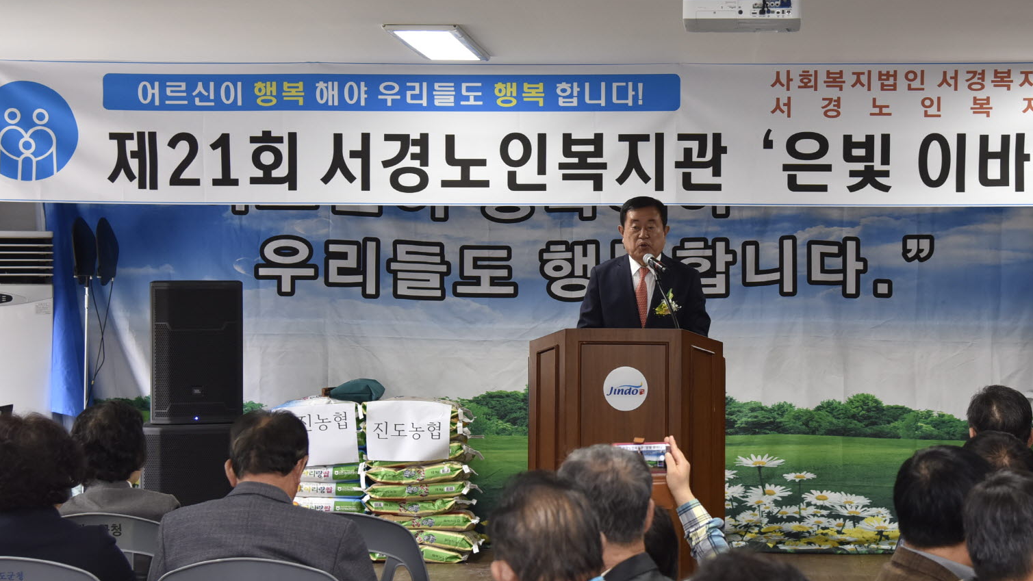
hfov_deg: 26.5
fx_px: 2191
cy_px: 264
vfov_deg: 15.1
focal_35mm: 80
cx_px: 635
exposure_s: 1/125
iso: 800
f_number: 4.5
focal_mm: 48
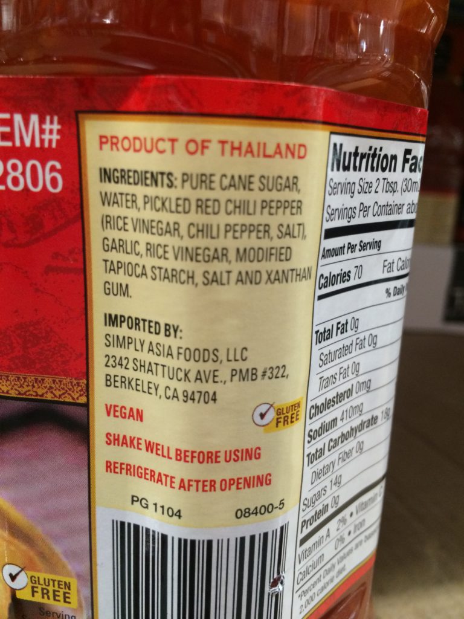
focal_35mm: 29
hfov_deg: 48.2
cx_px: 232
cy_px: 310
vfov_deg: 61.7
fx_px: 518
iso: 200
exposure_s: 1/30
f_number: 2.2
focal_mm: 4.15
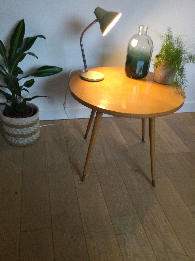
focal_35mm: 31
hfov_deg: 45.4
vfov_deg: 58.4
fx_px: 233
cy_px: 130
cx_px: 98
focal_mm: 3.3
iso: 100
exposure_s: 1/33
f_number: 2.4
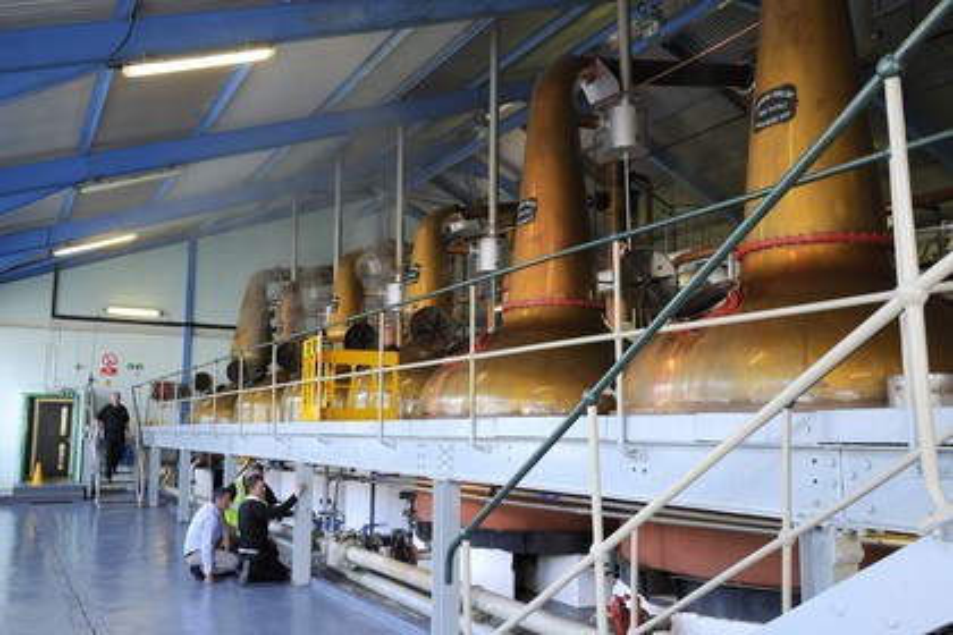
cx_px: 476
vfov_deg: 41.1
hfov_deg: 58.7
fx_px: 847
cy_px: 318
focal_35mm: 32
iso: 800
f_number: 5.6
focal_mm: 32
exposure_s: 1/125
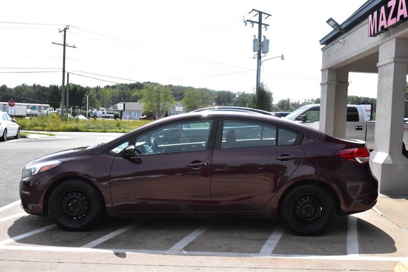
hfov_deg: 49.6
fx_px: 442
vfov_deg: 34.2
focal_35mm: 39
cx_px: 204
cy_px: 136
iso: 2500
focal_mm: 26
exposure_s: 1/1600
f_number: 14
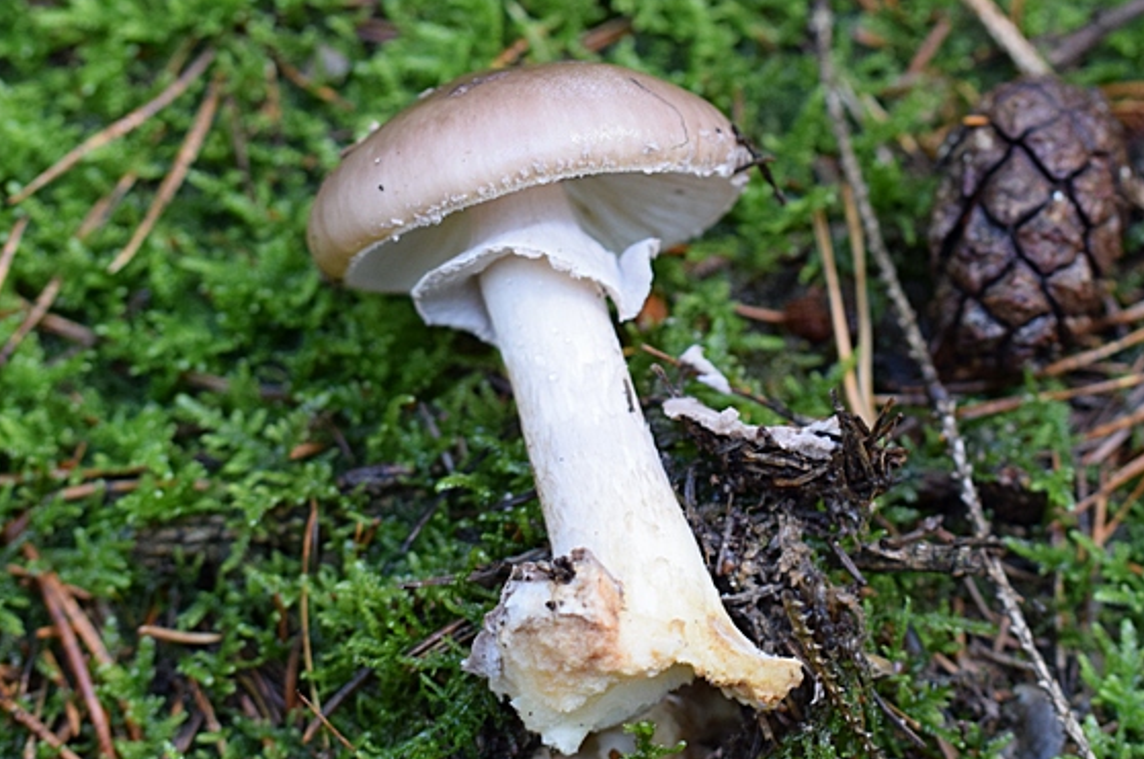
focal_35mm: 129
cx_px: 656
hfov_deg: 15.9
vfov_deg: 10.6
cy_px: 411
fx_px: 4092
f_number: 4
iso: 800
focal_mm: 60
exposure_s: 1/125
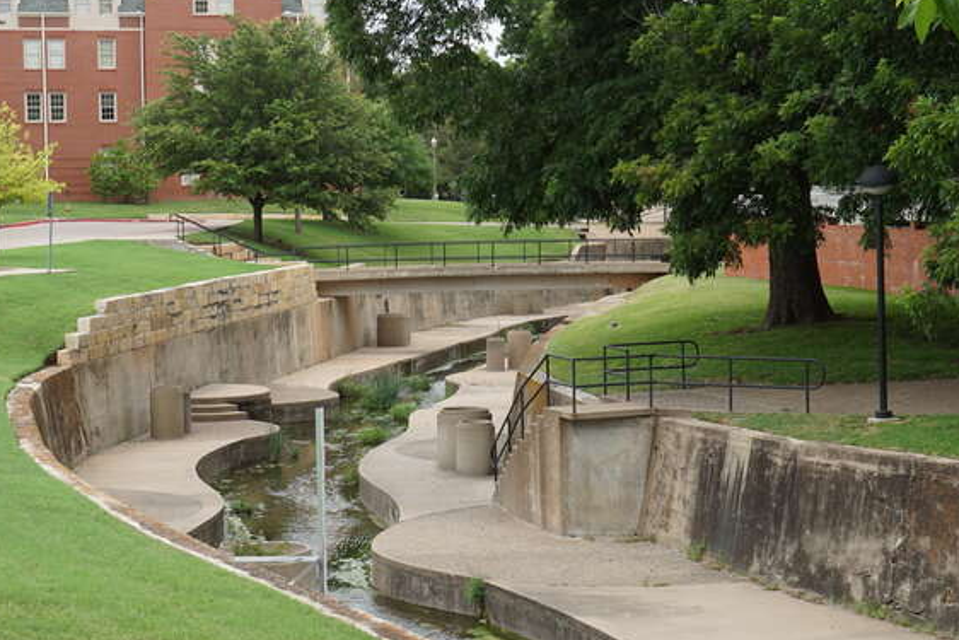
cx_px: 418
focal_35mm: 75
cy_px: 335
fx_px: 1991
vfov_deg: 18.3
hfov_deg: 27.1
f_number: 8
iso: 100
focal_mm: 35
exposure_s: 1/125
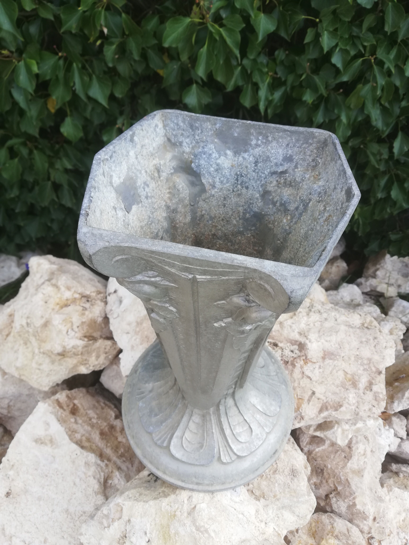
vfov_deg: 65.3
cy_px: 272
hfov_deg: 51.4
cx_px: 204
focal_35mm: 27
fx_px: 425
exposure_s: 1/184
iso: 50
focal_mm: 3.81
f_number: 2.2
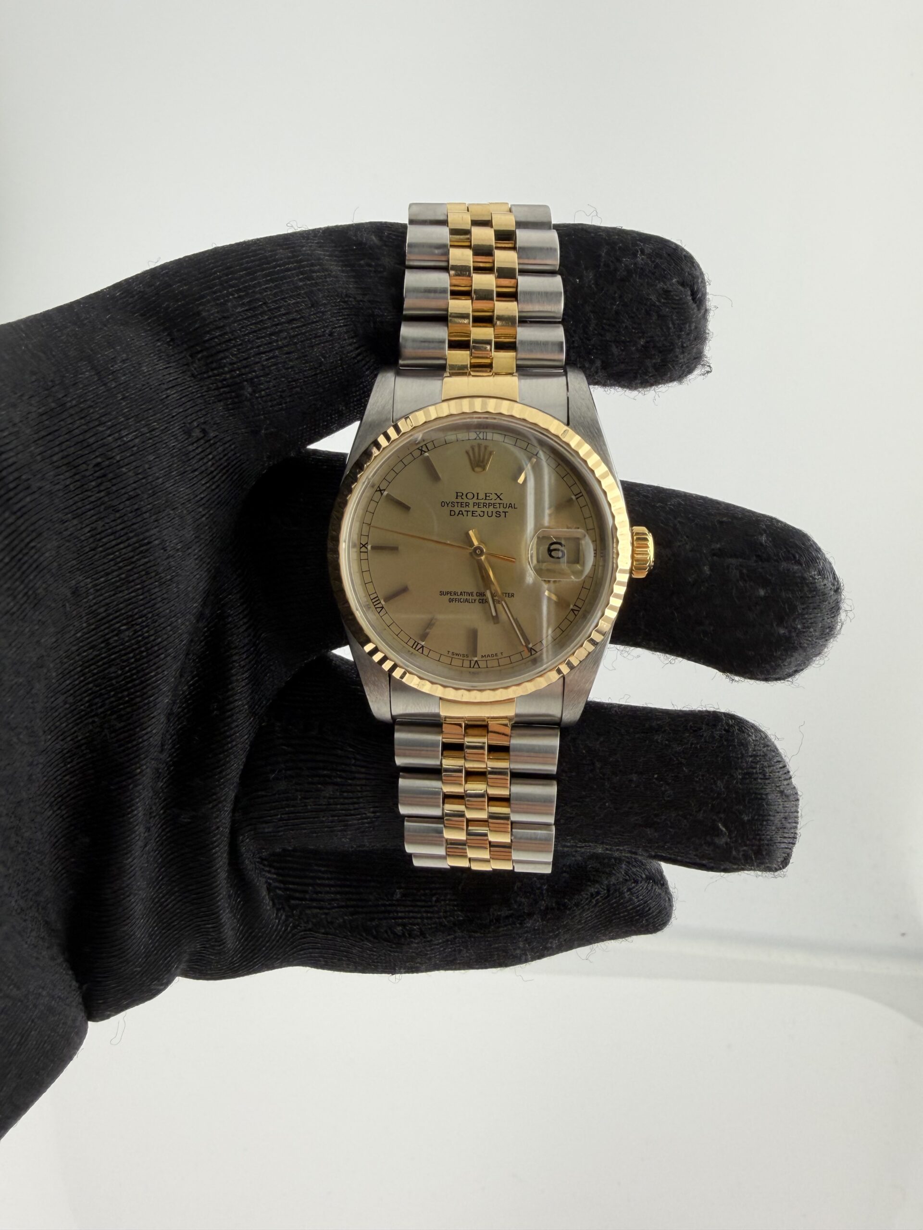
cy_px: 615
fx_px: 853
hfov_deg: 56.8
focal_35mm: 24
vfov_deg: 71.6
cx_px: 462
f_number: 2.2
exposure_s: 1/392
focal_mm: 2.22
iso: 50
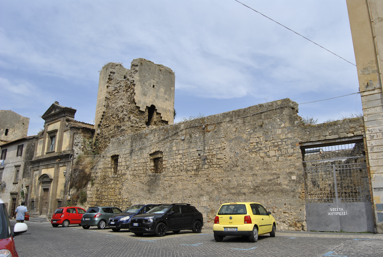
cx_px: 192
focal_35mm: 27
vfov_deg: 48.1
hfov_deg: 67.3
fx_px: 288
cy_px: 128
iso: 100
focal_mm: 18
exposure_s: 1/250
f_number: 8
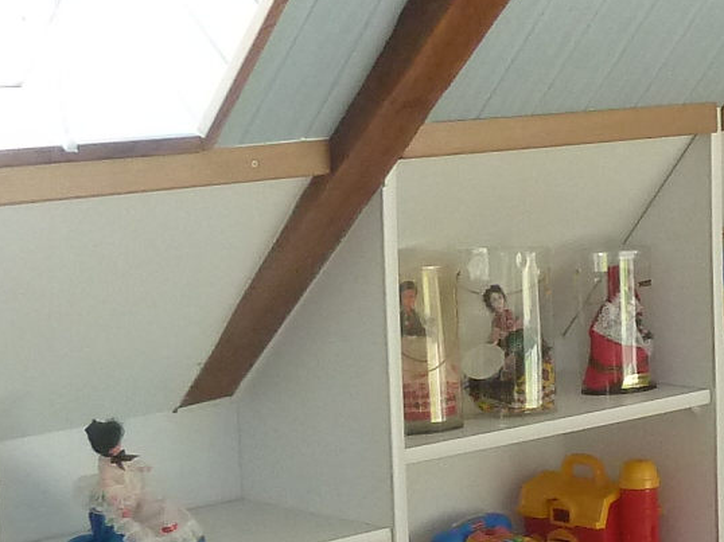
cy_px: 338
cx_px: 877
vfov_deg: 12.4
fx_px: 2488
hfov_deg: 15.9
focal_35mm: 119
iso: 200
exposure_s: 1/30
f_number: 3.3
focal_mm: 4.1
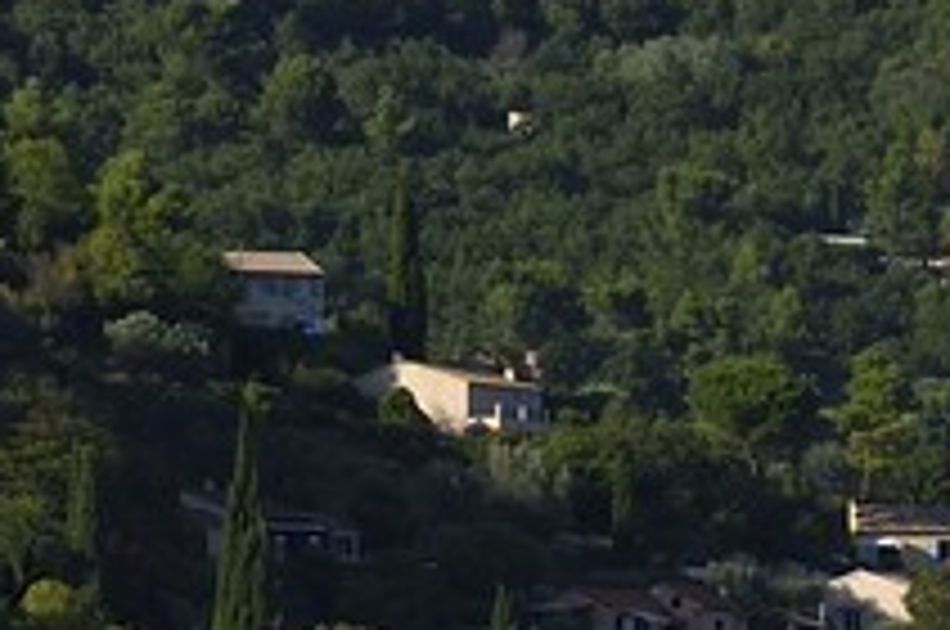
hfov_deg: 3.5
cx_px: 3462
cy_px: 603
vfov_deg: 2.4
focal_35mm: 569
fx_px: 14992
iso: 200
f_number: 11
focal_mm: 75
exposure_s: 1/200
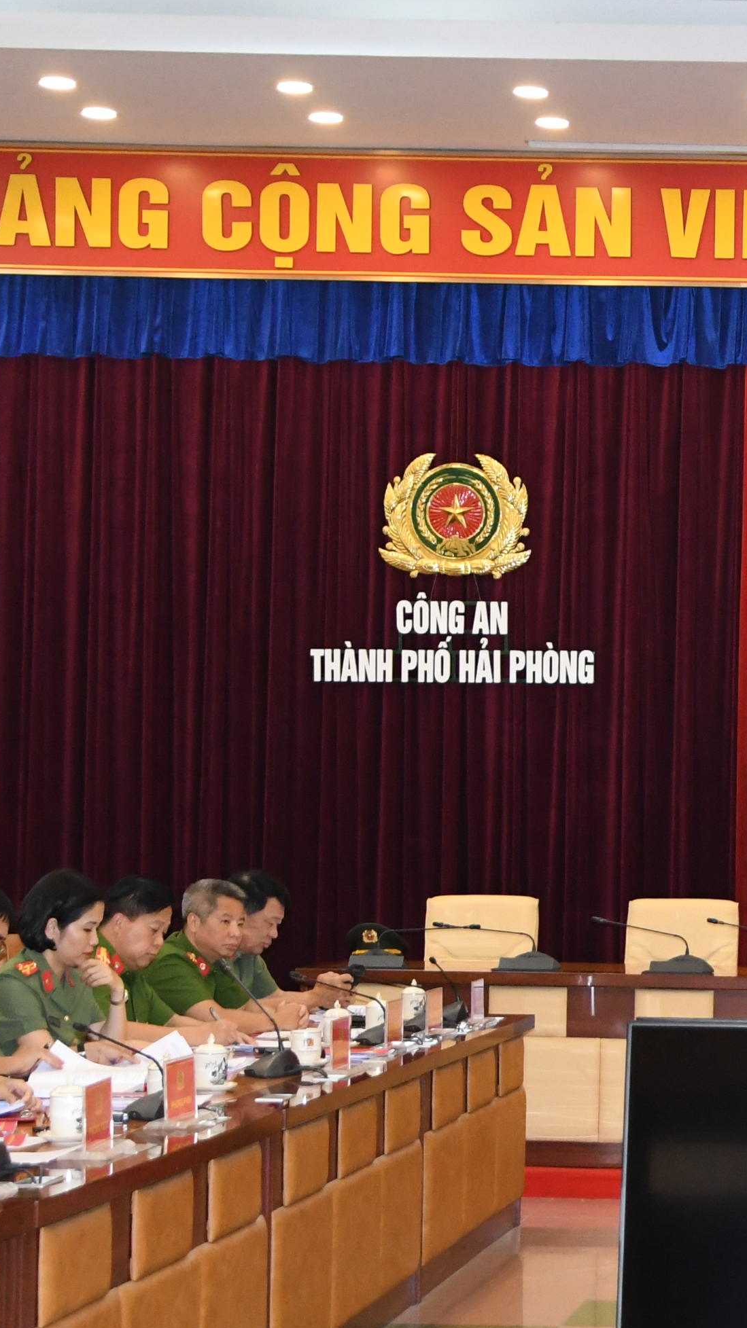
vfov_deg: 22.7
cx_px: 1018
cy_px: 803
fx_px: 3312
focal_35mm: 94
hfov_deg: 12.4
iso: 2500
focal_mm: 28
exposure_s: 1/200
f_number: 4
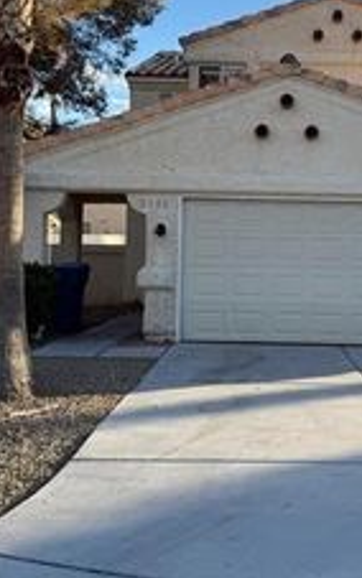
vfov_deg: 36.0
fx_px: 883
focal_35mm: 56
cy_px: 202
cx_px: 245
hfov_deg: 23.0
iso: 80
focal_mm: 6.76
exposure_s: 1/2370
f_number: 1.78
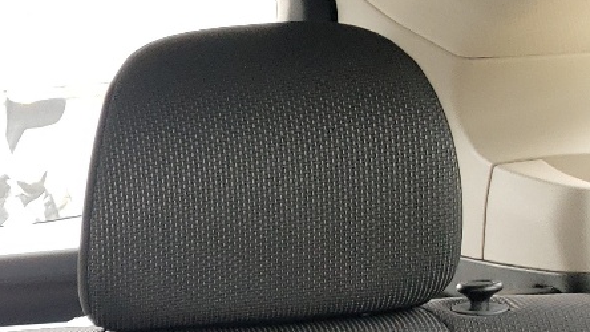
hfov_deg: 18.5
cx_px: -303
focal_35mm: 102
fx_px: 1596
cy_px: 578
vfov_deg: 11.2
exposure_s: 1/164
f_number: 1.5
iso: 50
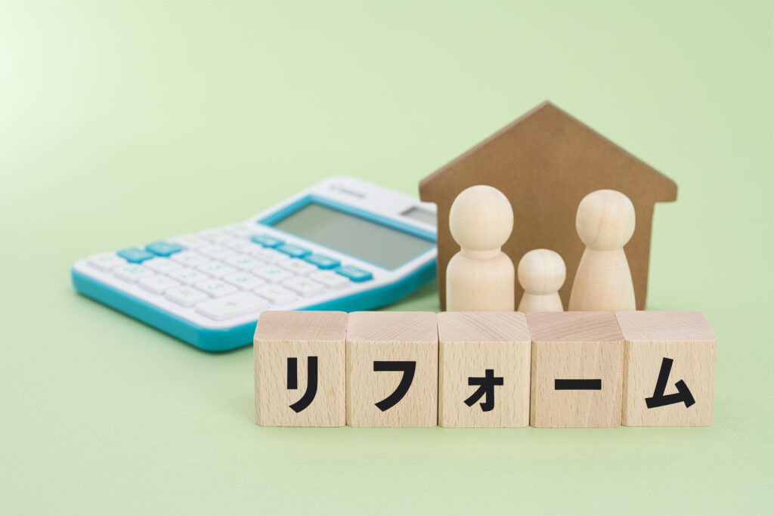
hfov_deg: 28.8
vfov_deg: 19.5
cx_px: 387
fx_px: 1505
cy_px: 258
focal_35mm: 70
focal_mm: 70
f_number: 8
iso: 100
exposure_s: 1/20
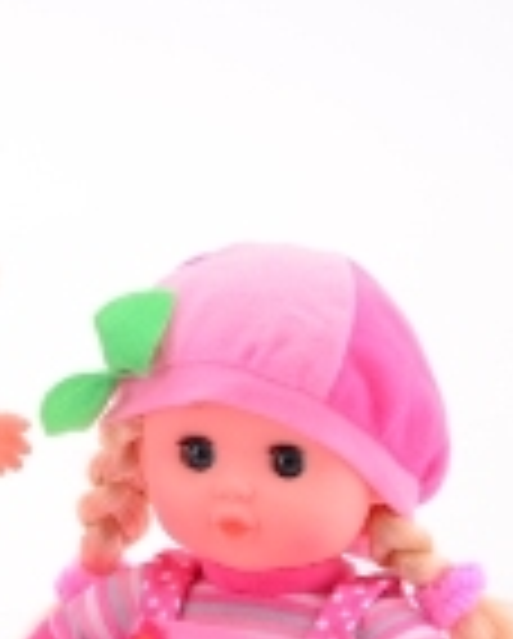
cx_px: -324
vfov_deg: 6.5
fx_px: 5625
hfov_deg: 5.2
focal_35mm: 297
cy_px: 414
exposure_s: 1/125
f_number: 13
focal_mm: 60
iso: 100
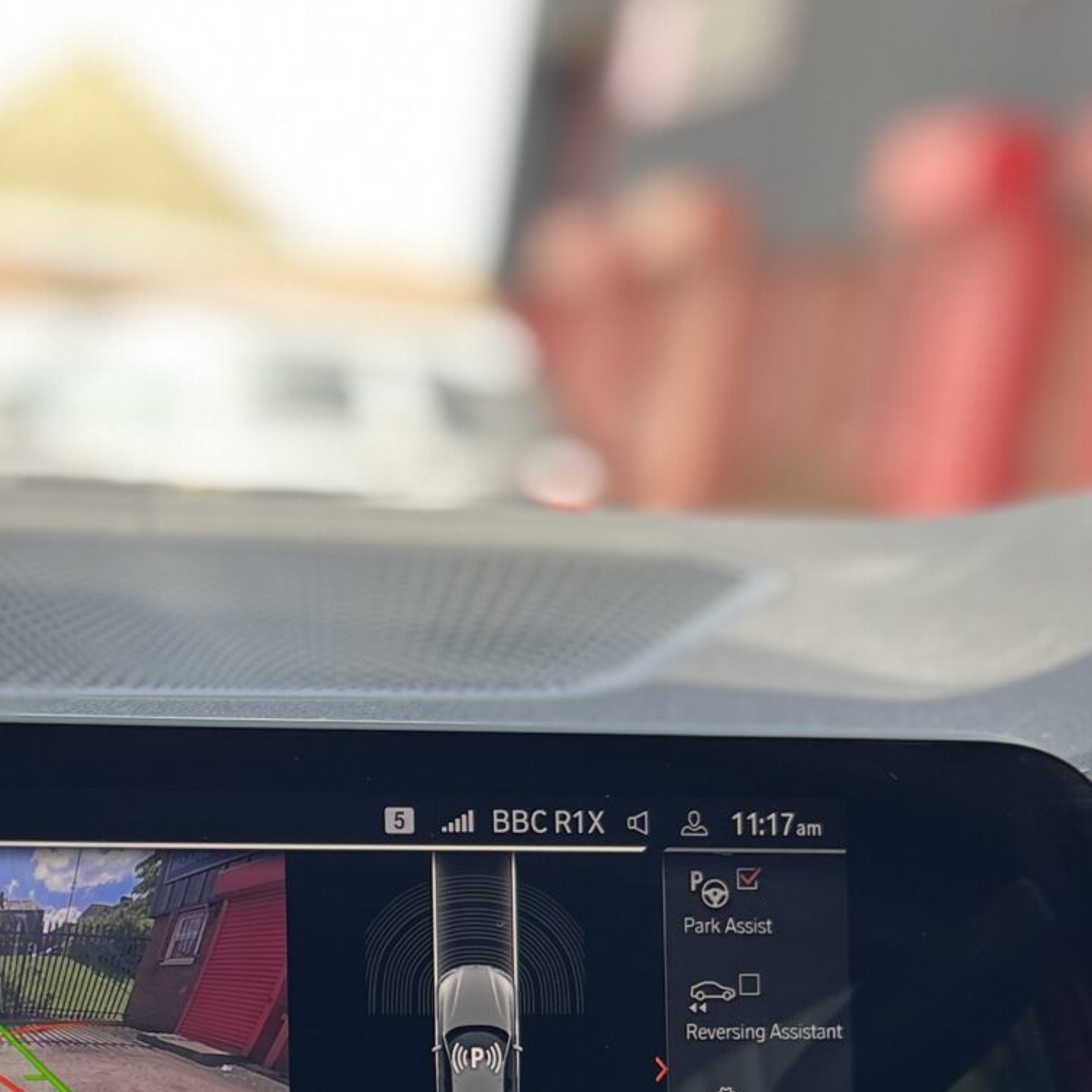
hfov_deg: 21.4
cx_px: 3
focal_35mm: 78
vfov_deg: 20.7
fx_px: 2784
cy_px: 1328
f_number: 1.5
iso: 40
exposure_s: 1/175
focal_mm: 5.7
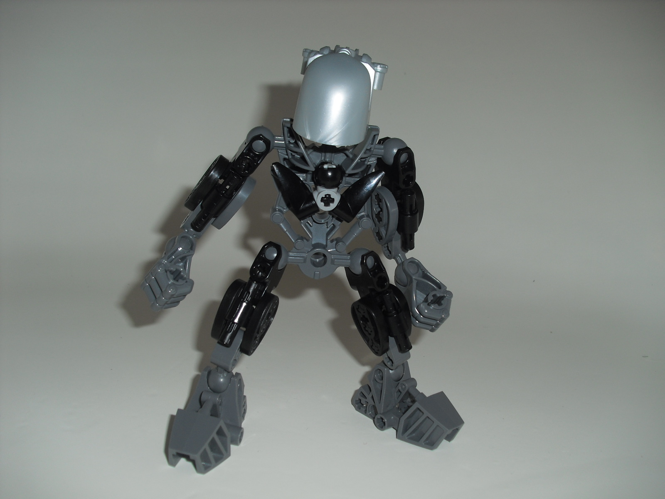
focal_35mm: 36
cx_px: 332
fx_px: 692
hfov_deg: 51.4
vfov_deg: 39.7
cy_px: 250
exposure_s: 1/60
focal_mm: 6.3
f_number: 3.1
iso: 64
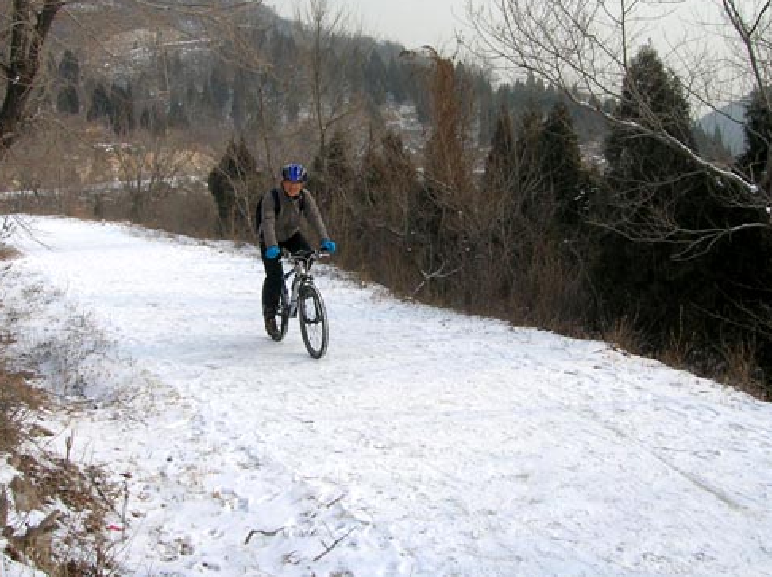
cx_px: 354
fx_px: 935
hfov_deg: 44.8
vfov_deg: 34.2
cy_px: 244
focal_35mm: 42
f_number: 4.9
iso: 50
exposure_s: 1/310
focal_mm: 5.7
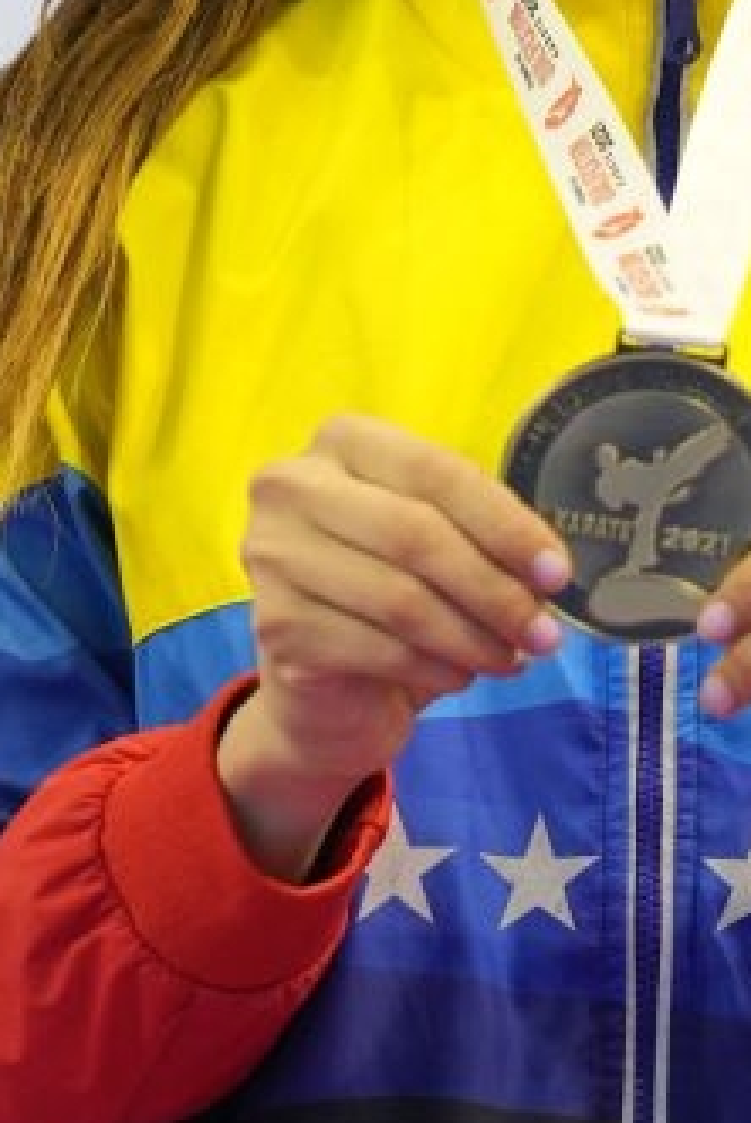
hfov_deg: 1.9
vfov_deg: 2.9
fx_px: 22544
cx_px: 643
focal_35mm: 722
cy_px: 605
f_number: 2.8
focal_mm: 200
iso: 1250
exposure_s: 1/250
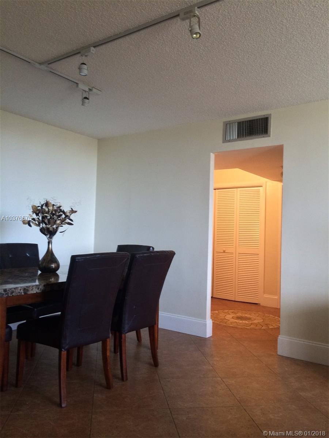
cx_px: 164
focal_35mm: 30
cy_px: 219
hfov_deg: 46.8
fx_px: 380
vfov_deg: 60.0
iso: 200
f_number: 2.2
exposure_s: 1/30
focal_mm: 4.12
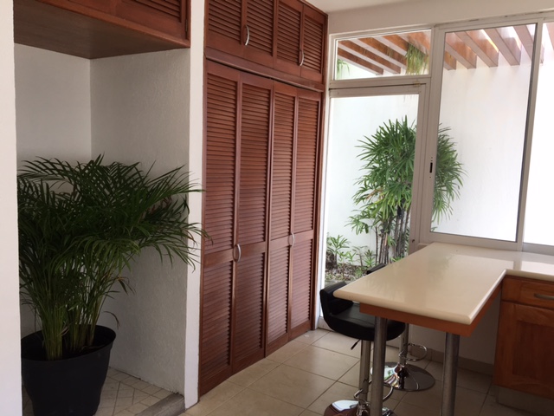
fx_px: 464
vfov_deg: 48.2
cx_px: 277
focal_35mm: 29
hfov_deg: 61.7
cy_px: 208
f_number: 2.2
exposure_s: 1/120
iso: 32
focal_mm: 4.15
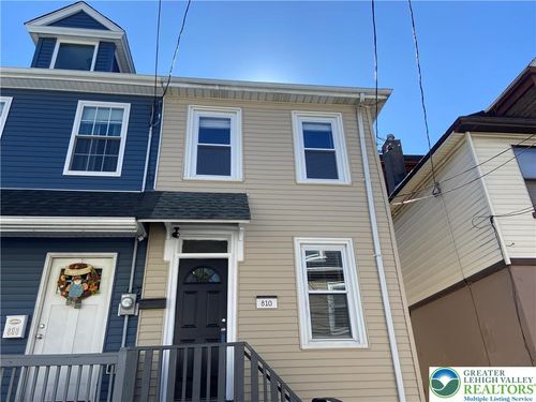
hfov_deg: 67.3
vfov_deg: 53.1
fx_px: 403
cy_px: 201
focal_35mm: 26
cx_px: 268
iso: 32
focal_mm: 4.25
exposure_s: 1/1701
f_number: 1.8
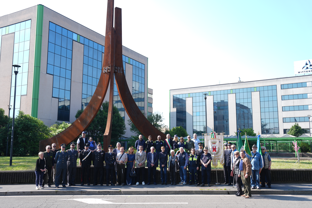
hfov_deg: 55.8
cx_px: 156
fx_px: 295
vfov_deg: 38.9
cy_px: 104
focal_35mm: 34
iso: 160
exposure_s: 1/1000
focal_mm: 34
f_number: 2.8
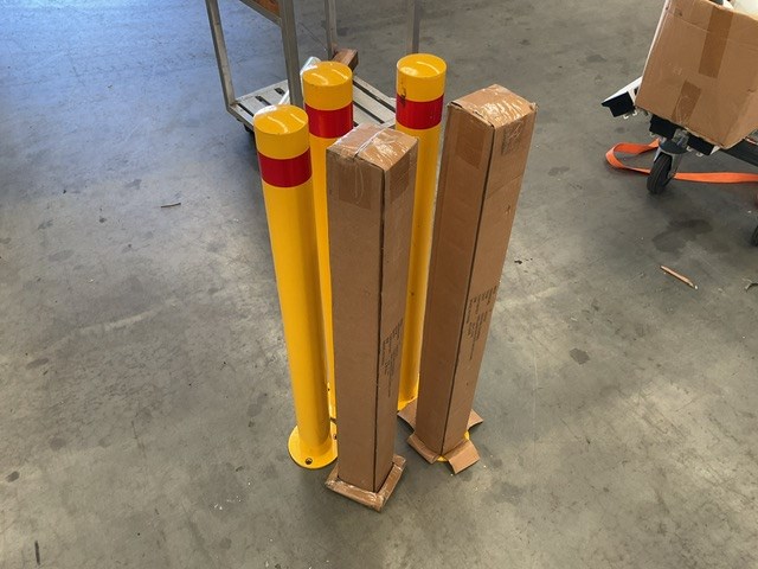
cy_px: 284
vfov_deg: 48.2
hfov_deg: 61.7
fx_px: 635
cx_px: 379
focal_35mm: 29
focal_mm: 3
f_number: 1.8
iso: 64
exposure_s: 1/100
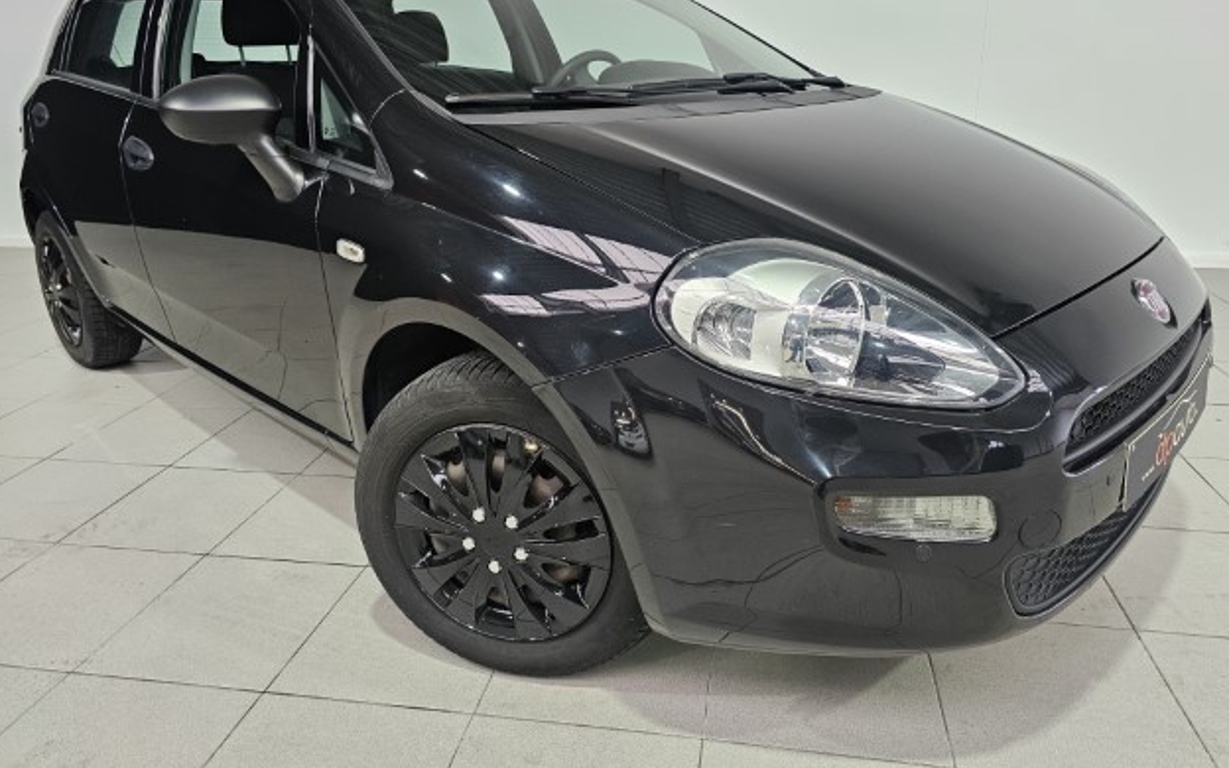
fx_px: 837
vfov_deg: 49.1
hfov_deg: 72.5
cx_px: 618
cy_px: 327
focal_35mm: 25
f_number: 1.7
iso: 160
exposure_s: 1/180
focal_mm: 6.3
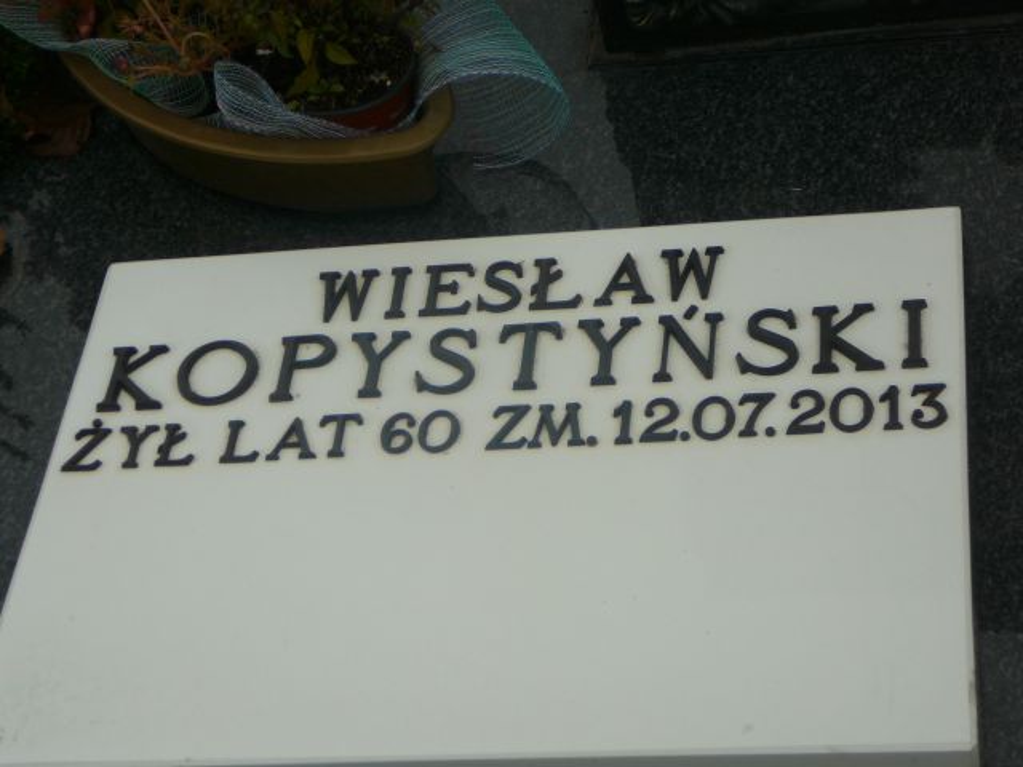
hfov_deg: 23.8
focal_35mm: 82
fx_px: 2423
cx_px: 512
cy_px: 384
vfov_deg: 18.0
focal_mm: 12.2
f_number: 3.8
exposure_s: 1/200
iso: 80
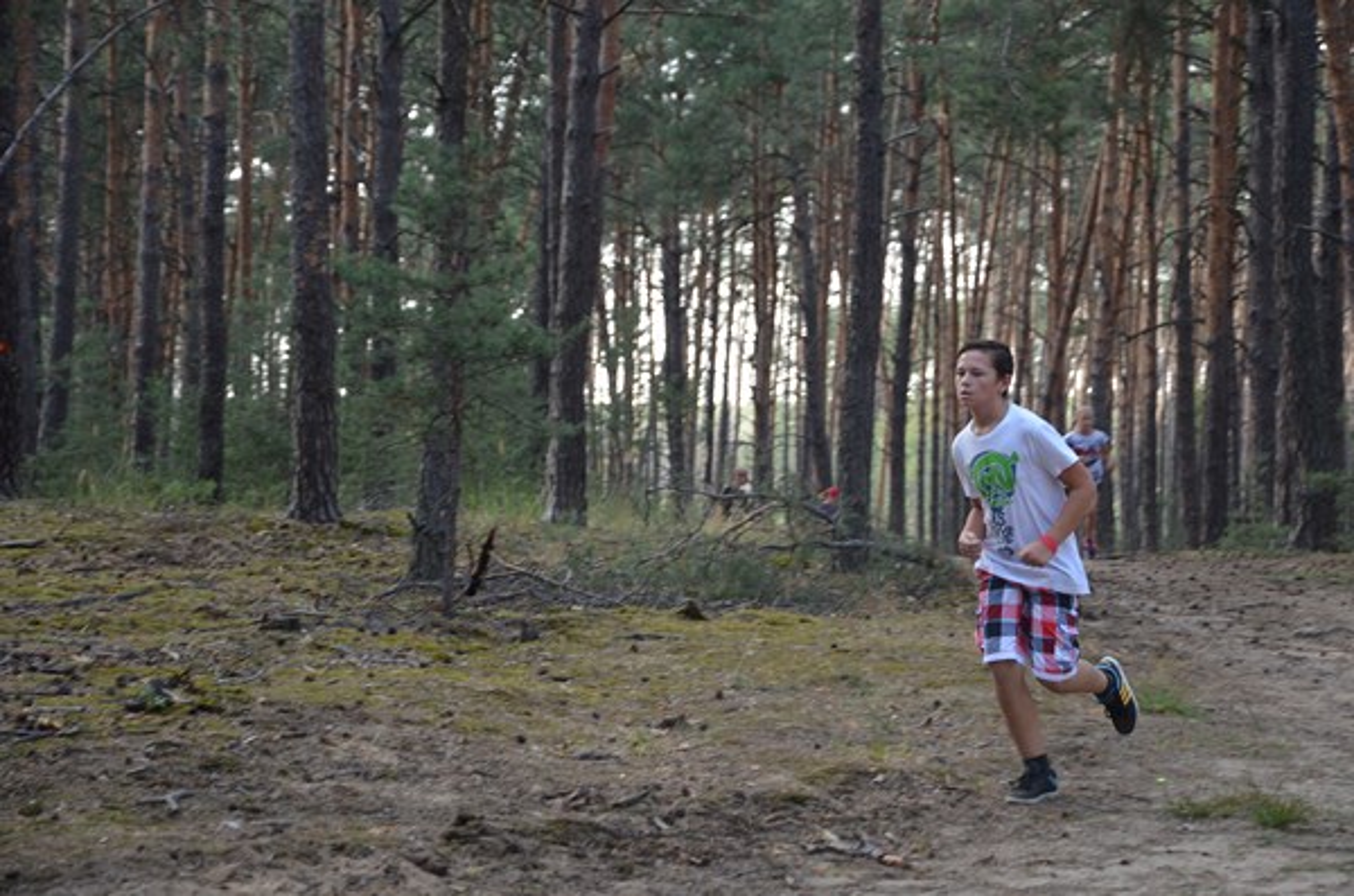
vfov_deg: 13.0
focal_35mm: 105
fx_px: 3940
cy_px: 448
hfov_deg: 19.5
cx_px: 677
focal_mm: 70
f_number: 5.6
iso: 360
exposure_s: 1/125
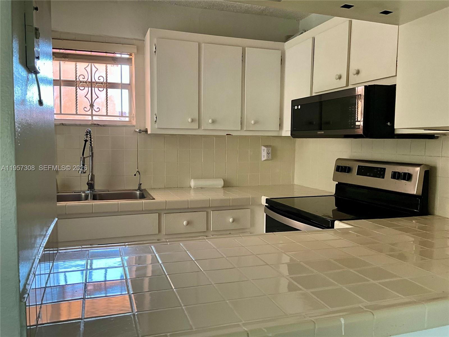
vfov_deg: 48.2
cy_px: 168
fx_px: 376
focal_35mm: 29
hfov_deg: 61.7
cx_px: 224
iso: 80
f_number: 1.8
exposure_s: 1/60
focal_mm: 3
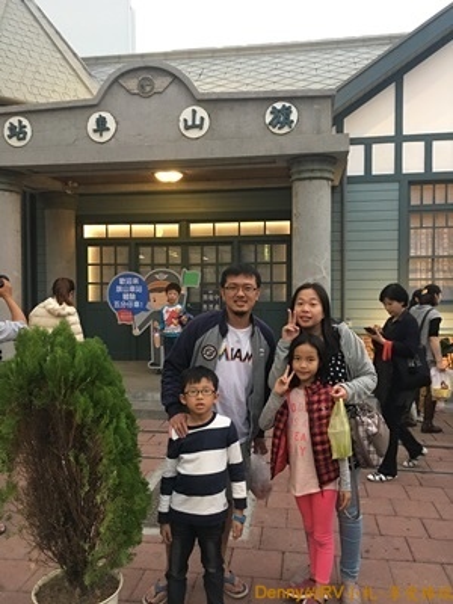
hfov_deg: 48.2
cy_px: 302
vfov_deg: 61.7
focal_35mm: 29
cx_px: 226
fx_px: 506
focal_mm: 4.15
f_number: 2.2
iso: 80
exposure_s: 1/15
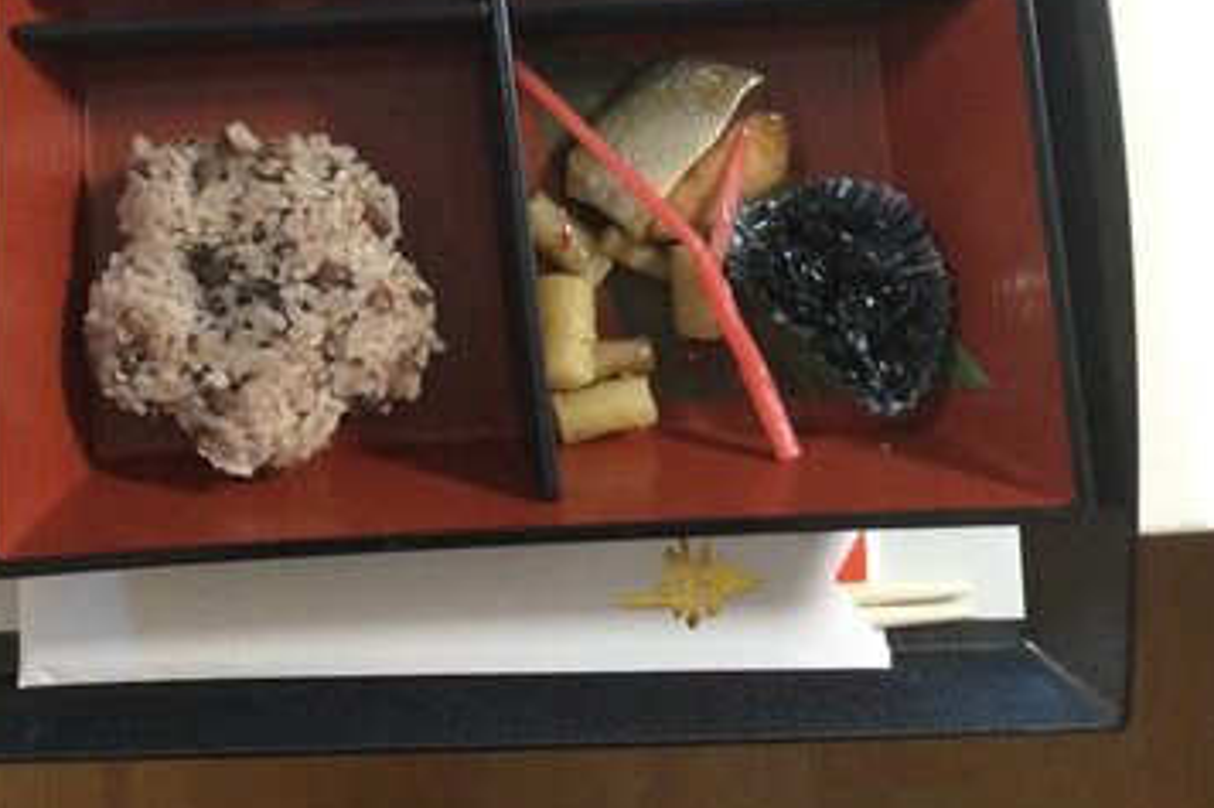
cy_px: 34
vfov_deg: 22.6
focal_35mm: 58
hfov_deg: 33.8
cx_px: 307
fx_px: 1955
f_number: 2.4
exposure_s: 1/24
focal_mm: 3.3
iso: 200
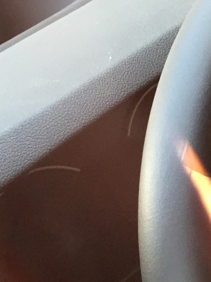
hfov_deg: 12.9
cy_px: 319
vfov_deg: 17.4
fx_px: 887
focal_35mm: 109
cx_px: 313
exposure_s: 1/33
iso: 125
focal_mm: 4.15
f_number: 2.2
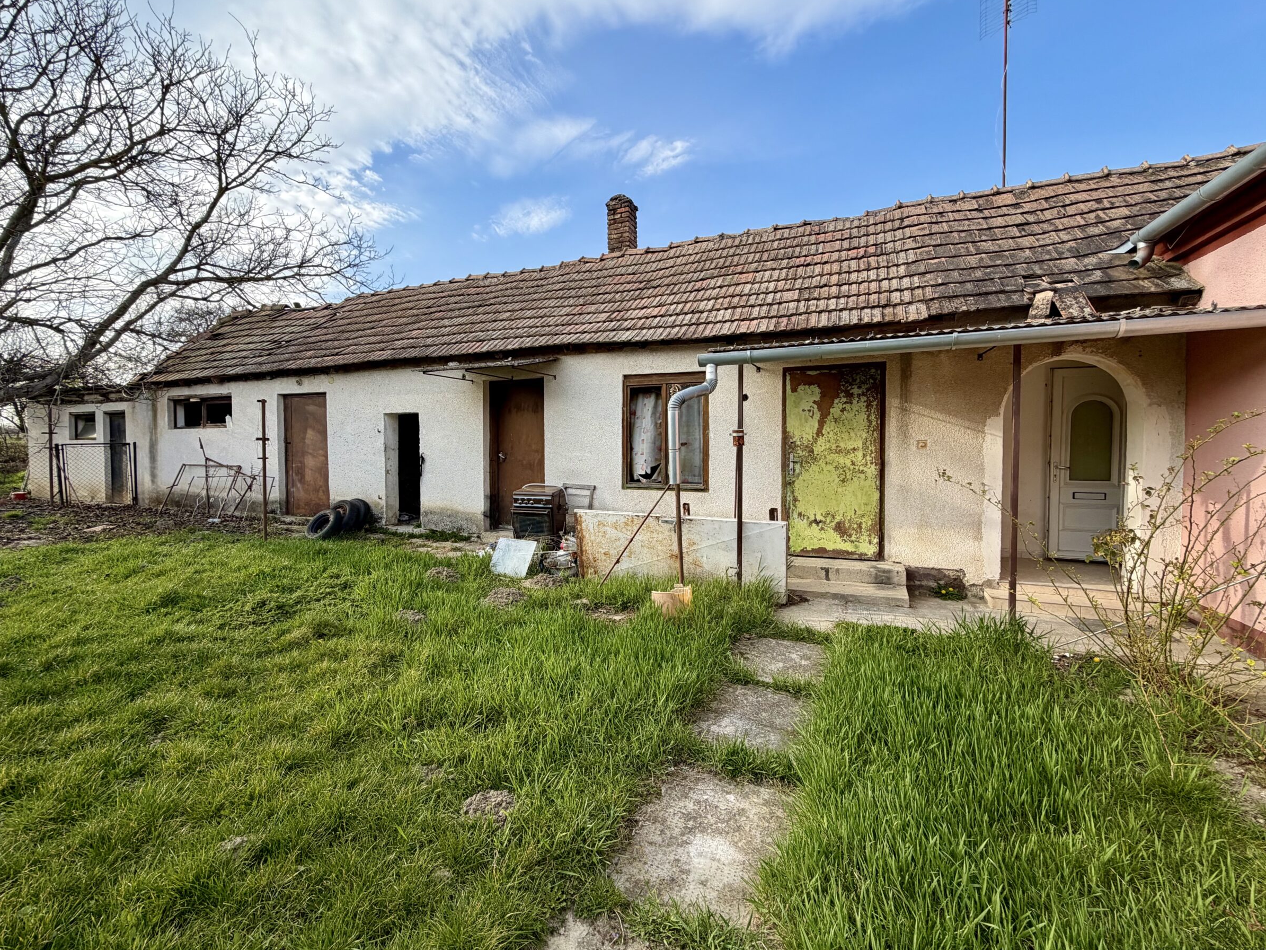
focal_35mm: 15
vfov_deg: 81.7
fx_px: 549
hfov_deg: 98.1
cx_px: 608
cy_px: 460
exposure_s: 1/569
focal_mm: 2.22
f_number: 2.2
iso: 40
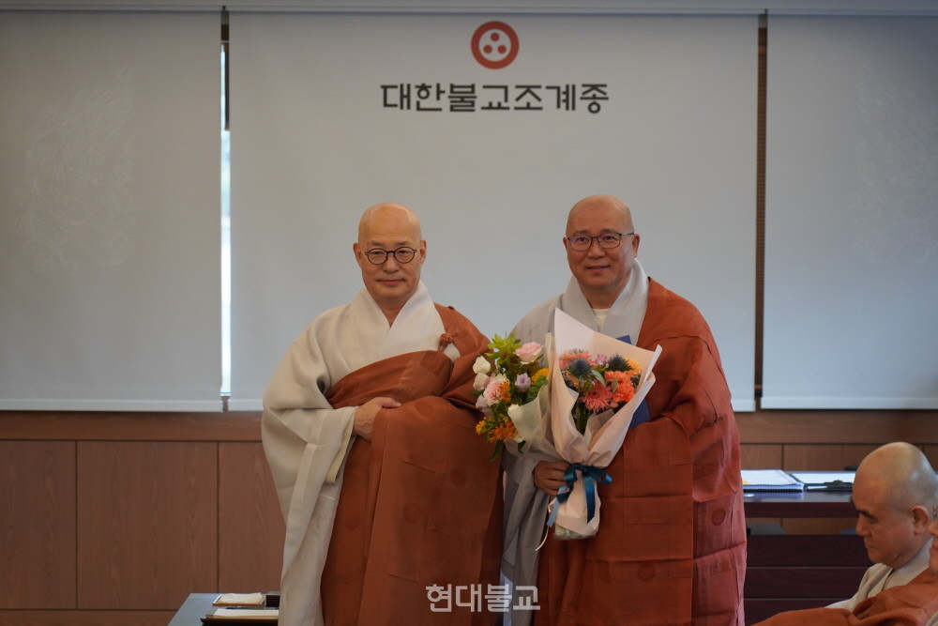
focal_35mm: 105
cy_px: 313
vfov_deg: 13.0
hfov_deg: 19.5
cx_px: 469
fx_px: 2736
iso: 2000
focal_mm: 105
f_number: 4
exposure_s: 1/160
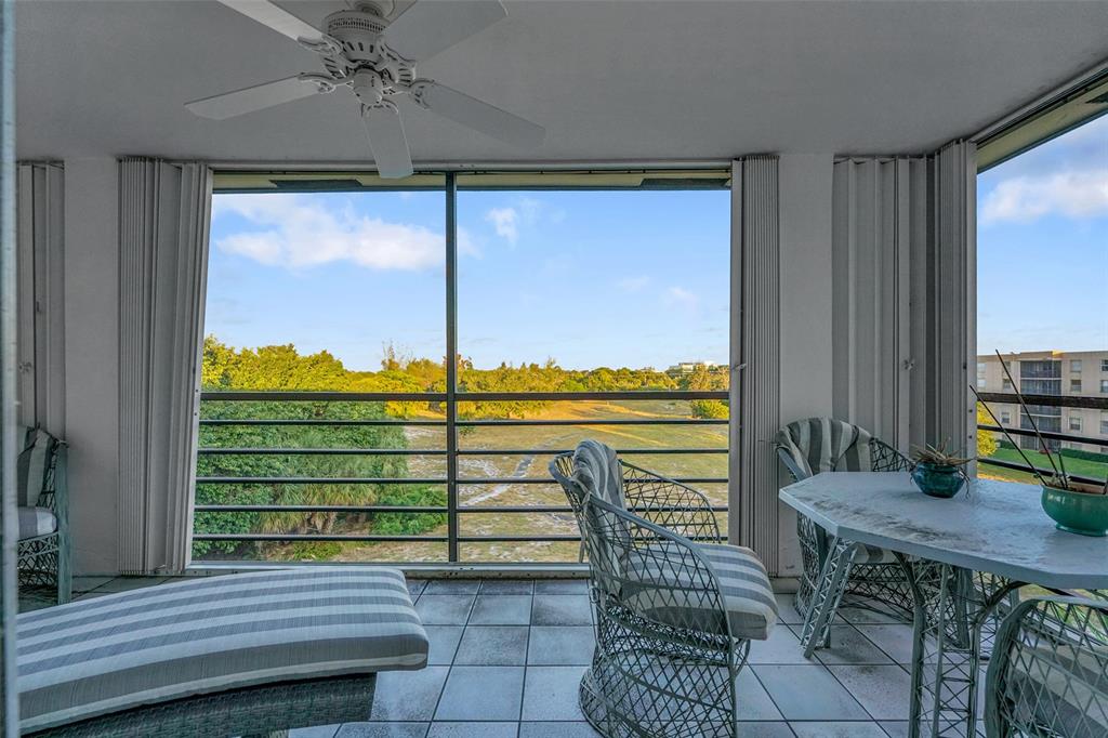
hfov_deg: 101.9
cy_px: 369
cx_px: 554
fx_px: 449
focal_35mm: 15
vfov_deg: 78.8
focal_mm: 14.6
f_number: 7.1
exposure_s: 1/100
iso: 640
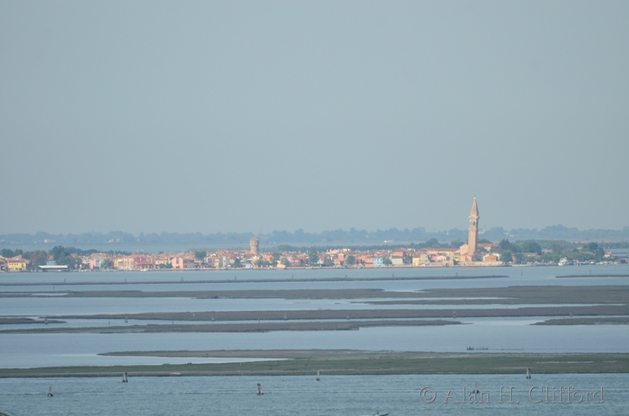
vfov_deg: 2.3
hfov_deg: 3.4
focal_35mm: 600
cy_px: 208
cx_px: 314
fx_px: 10457
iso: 160
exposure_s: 1/640
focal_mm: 400
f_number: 5.6
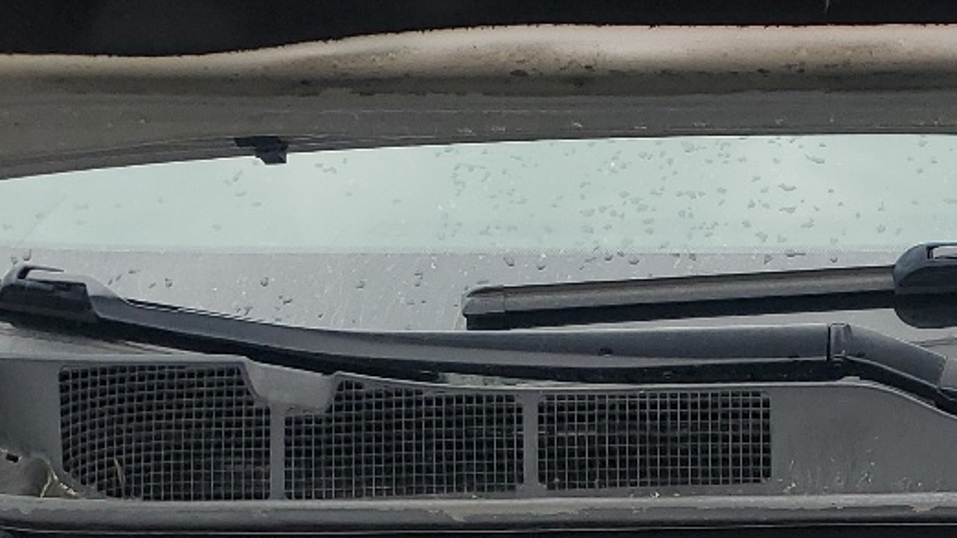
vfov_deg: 12.2
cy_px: 1096
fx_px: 2208
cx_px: 817
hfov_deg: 23.9
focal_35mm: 87
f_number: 1.5
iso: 50
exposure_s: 1/263
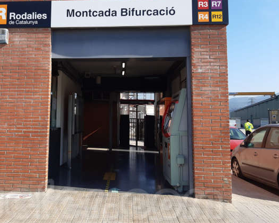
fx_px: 305
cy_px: 91
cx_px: 89
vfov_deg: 40.0
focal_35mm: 37
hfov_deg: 48.2
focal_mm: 3.92
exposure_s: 1/1215
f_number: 1.7
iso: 40
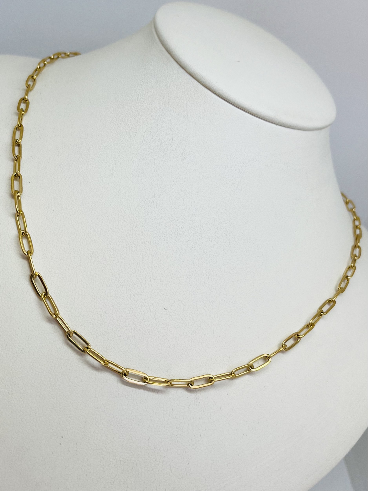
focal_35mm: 26
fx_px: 369
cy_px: 246
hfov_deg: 53.1
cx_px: 184
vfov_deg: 67.3
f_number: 1.6
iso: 50
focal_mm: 5.1
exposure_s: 1/532
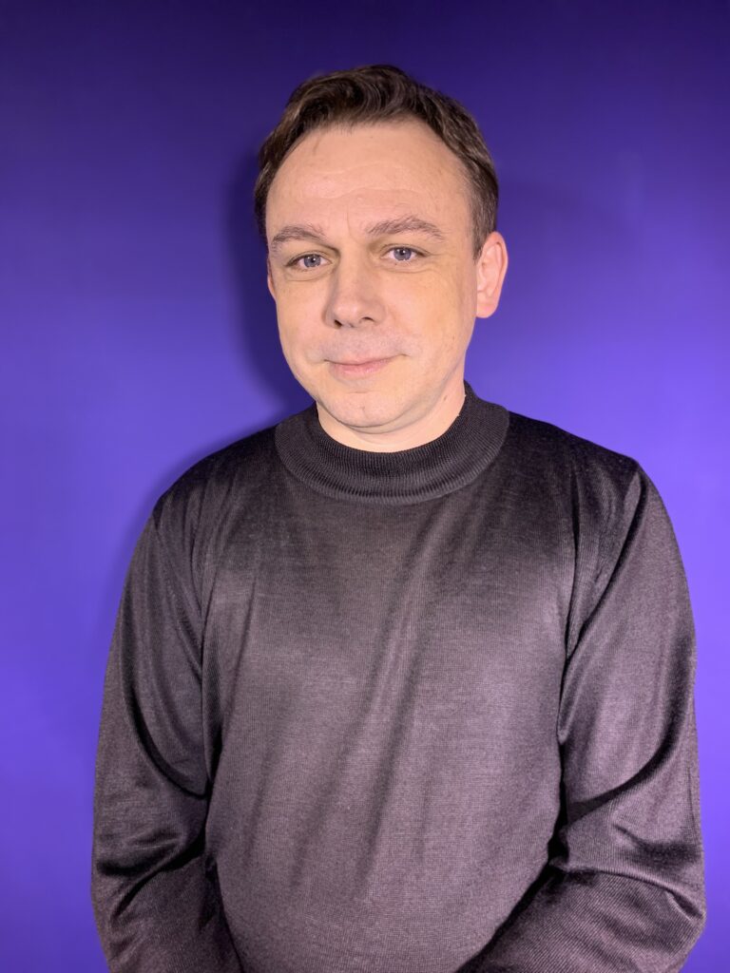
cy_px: 486
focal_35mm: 26
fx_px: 731
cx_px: 365
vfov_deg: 67.3
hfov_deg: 53.1
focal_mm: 4.25
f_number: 1.8
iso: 100
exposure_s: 1/102
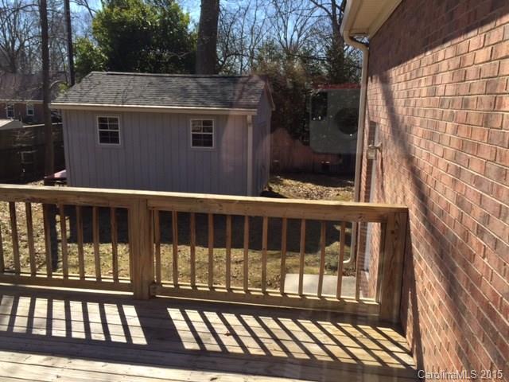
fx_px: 426
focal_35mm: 29
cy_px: 191
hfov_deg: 61.7
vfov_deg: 48.2
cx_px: 254
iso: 32
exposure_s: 1/1199
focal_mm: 4.15
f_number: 2.2
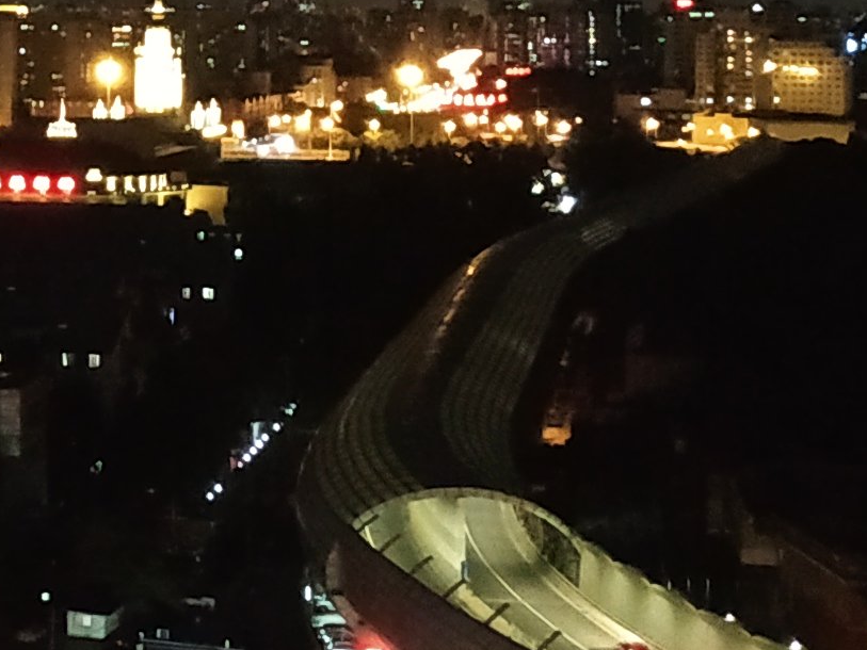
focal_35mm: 119
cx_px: -213
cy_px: -21
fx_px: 2981
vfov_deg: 12.3
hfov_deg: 15.8
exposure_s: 1/14
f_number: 1.9
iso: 6400
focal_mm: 3.94
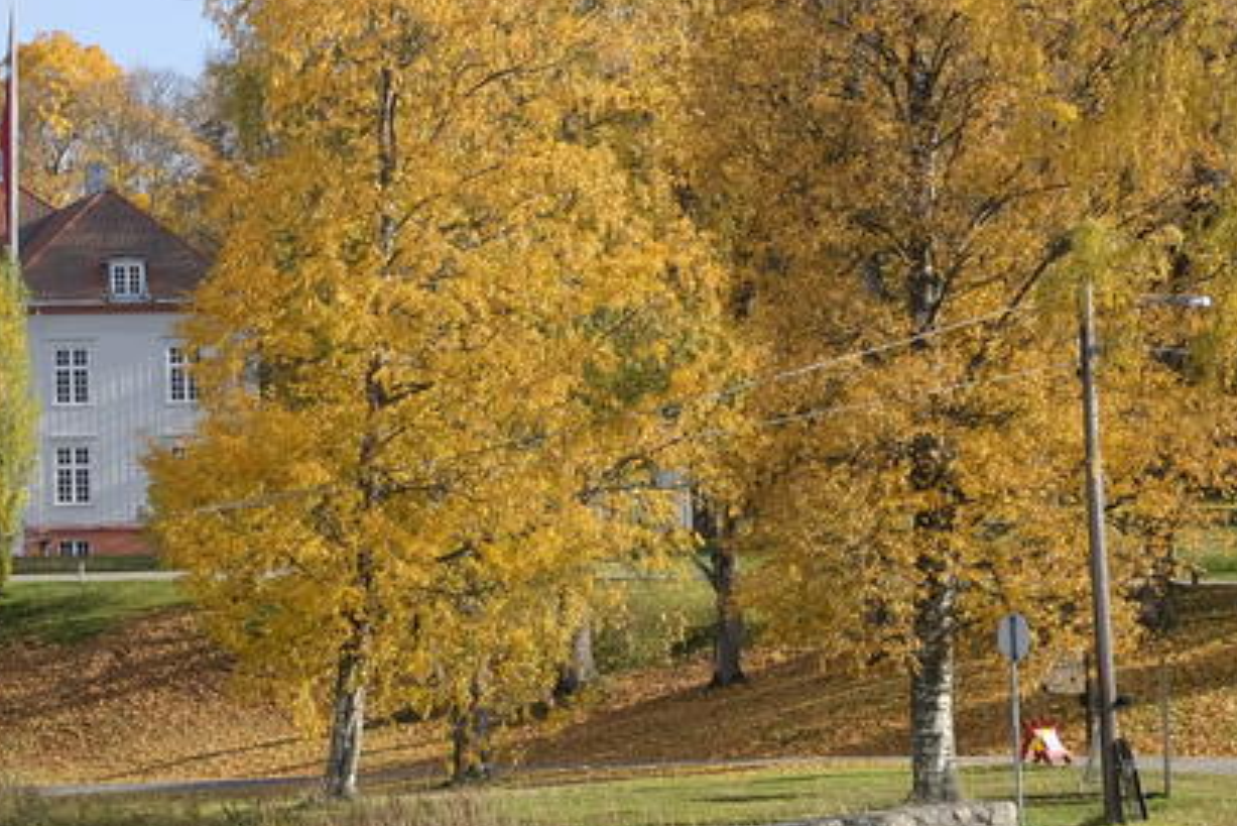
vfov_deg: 10.4
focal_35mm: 132
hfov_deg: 14.7
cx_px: -505
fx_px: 4537
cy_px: 508
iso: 400
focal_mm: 30.2
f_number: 8
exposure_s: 1/350
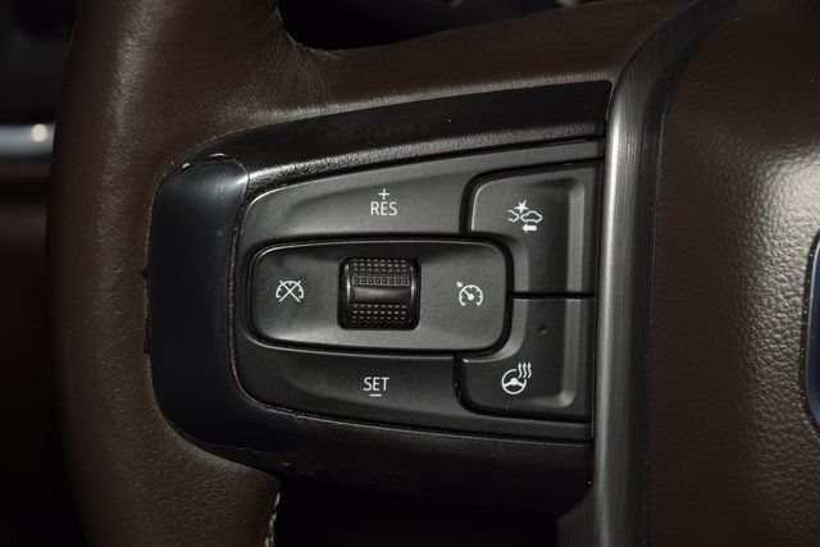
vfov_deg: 13.0
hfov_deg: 19.5
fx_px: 2392
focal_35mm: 105
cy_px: 274
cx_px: 410
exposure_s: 1/125
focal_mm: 70
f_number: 8
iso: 100
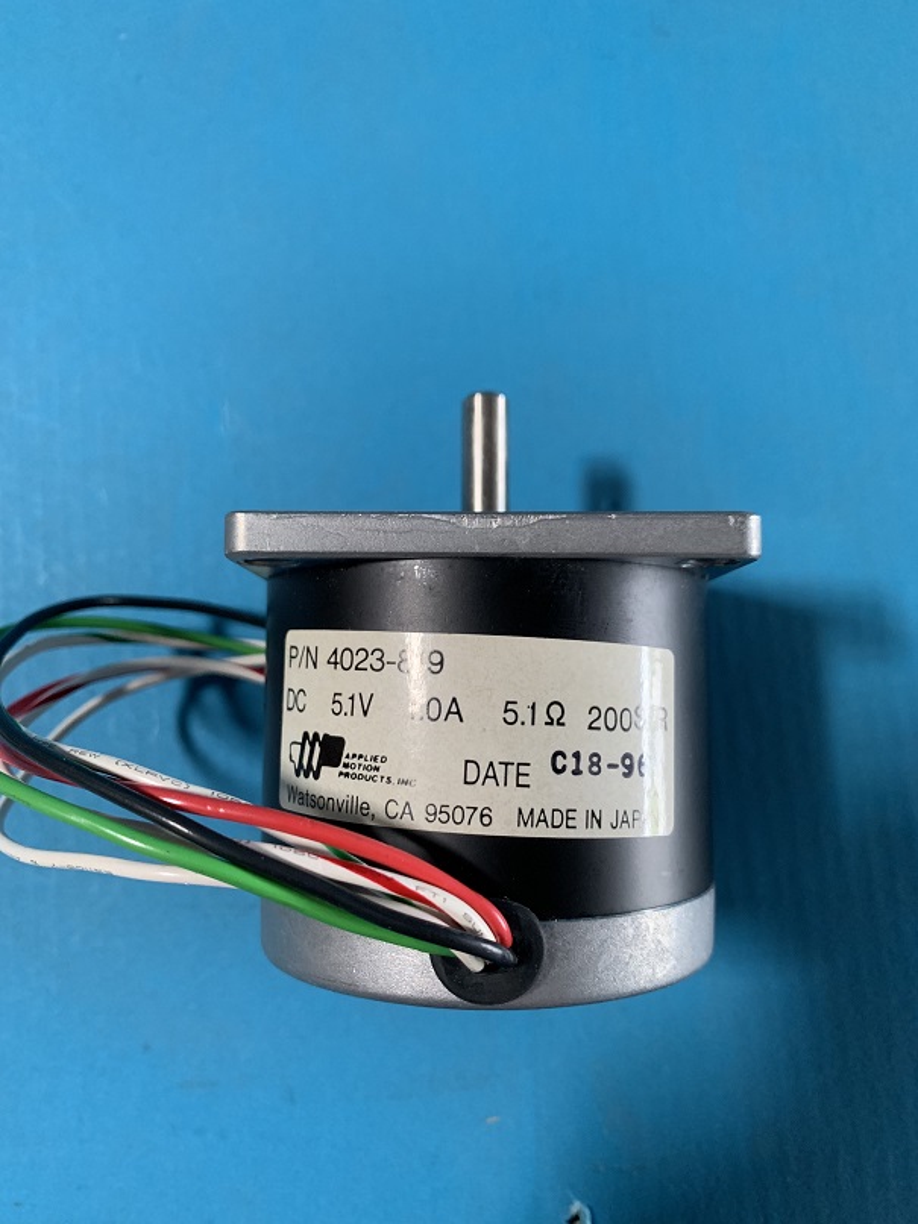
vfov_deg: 67.3
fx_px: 920
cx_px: 459
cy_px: 612
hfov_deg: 53.1
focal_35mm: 26
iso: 250
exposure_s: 1/60
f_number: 1.8
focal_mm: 4.25
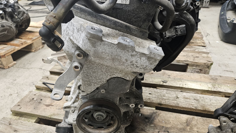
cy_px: 69
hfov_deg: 71.9
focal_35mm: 26
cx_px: 116
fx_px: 163
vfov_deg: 44.4
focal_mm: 5.4
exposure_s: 1/50
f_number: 1.8
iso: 640
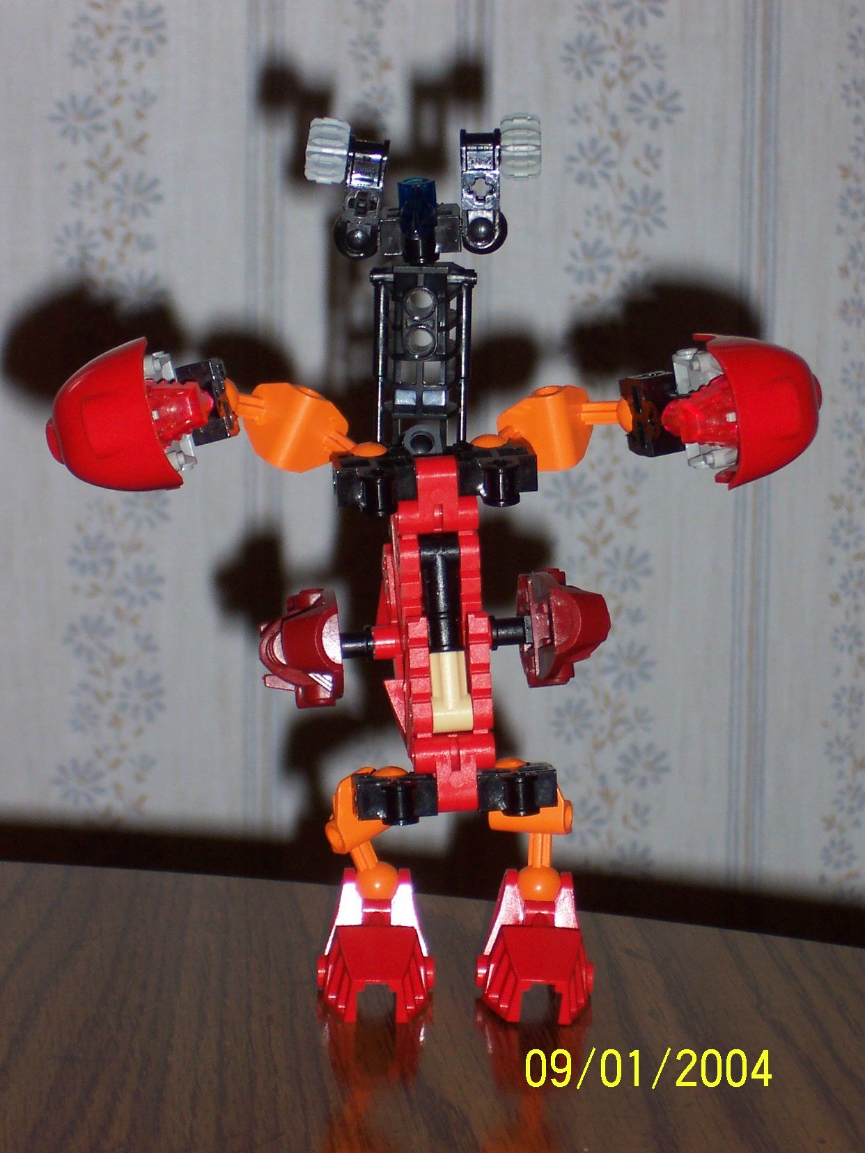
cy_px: 576
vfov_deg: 13.7
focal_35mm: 144
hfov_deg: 10.3
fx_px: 4798
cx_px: 432
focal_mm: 22.4
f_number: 4.9
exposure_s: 1/125
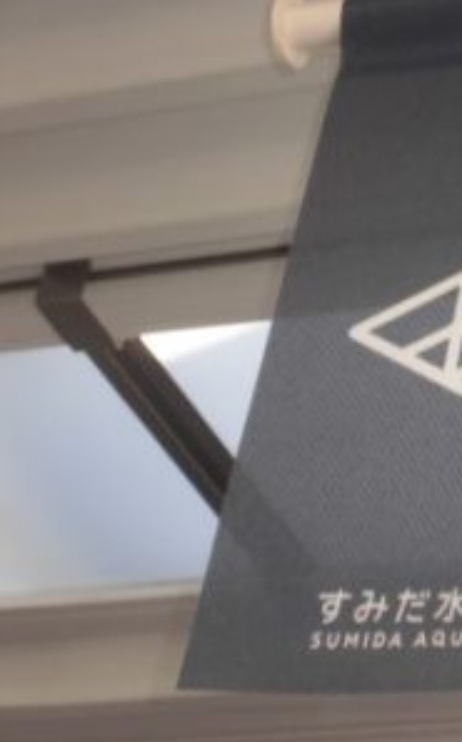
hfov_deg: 9.0
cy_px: 371
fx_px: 2908
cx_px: 496
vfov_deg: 14.5
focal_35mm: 144
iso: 100
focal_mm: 17.8
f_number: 5.4
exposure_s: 1/80
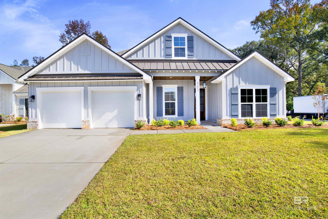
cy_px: 110
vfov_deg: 67.4
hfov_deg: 90.0
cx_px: 164
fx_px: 164
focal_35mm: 18
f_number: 11
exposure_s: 1/125
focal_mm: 18
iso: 200
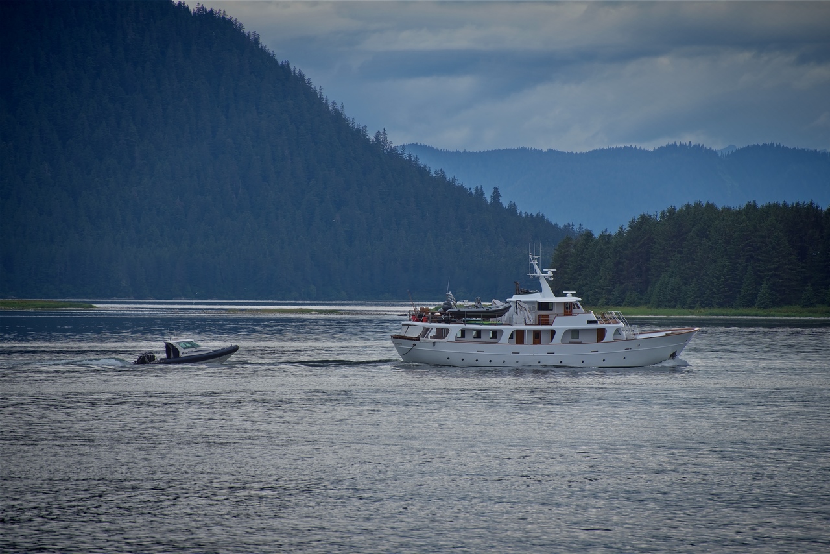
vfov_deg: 4.6
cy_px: 277
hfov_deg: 6.9
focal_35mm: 300
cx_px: 415
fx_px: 6918
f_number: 6.3
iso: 100
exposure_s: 1/640
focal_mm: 300
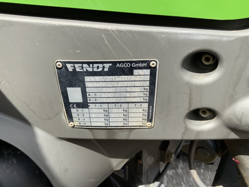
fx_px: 209
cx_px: 124
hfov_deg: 61.7
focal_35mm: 29
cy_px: 94
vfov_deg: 48.2
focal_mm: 3
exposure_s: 1/781
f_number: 1.8
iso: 16
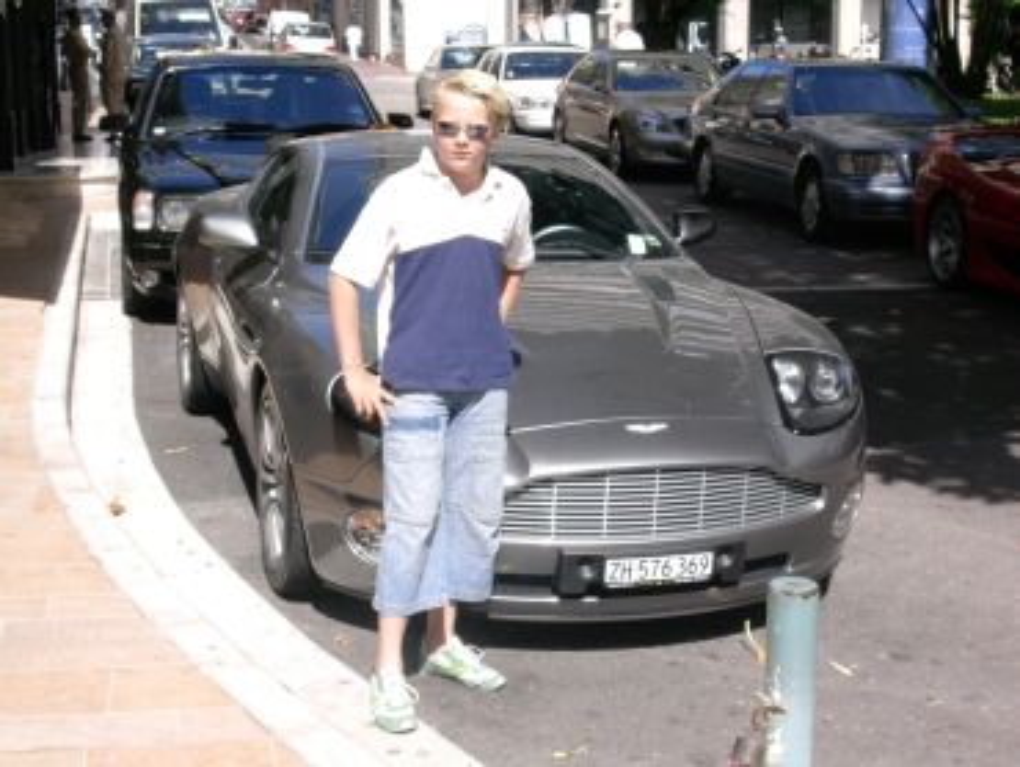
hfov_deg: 32.2
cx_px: 510
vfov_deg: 24.4
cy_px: 384
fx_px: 1769
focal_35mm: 60
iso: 70
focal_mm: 9
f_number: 6.8
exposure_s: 1/152
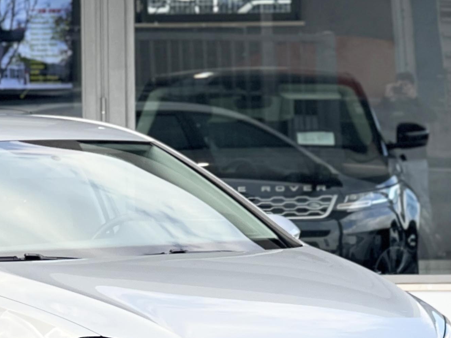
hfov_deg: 10.1
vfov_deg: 7.6
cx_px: 73
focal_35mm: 195
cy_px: 367
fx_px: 2540
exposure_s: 1/121
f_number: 2.2
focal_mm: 7.5
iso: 25
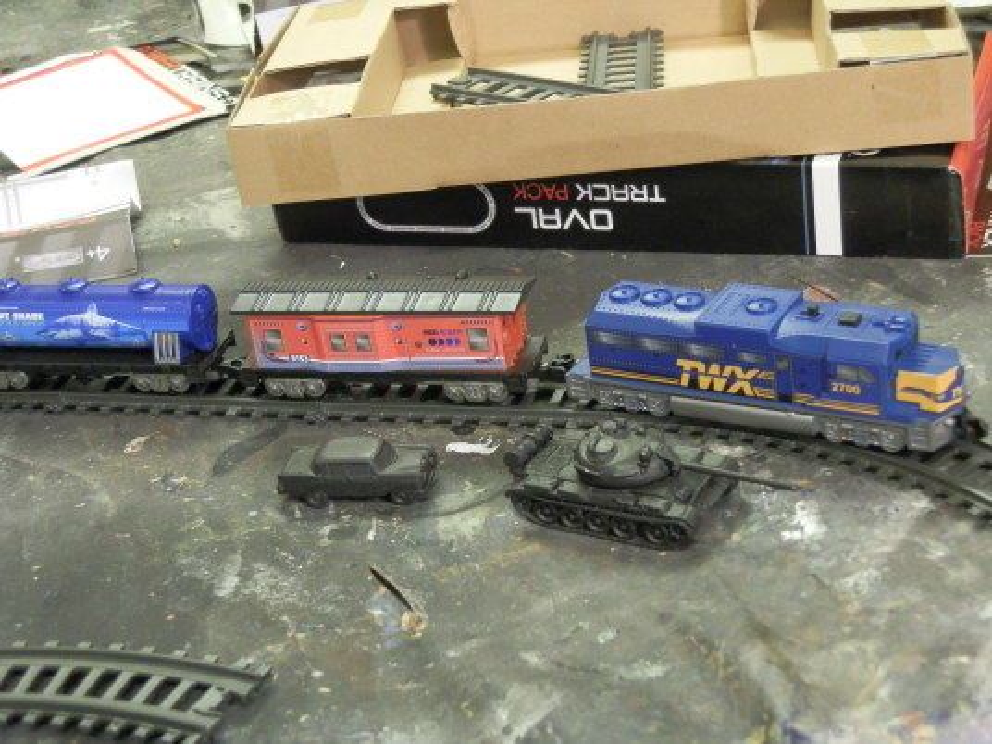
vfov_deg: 24.0
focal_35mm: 61
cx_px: 496
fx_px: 1748
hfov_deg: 31.7
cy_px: 372
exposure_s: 1/8
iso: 320
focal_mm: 10.99
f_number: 3.7
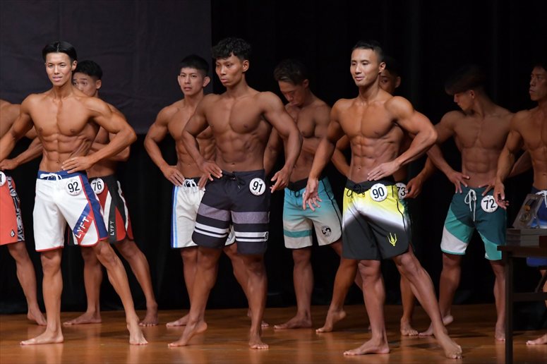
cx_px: 274
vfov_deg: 5.1
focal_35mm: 270
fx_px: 4101
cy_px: 182
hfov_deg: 7.6
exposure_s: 1/400
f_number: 5.6
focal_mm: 180
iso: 5000
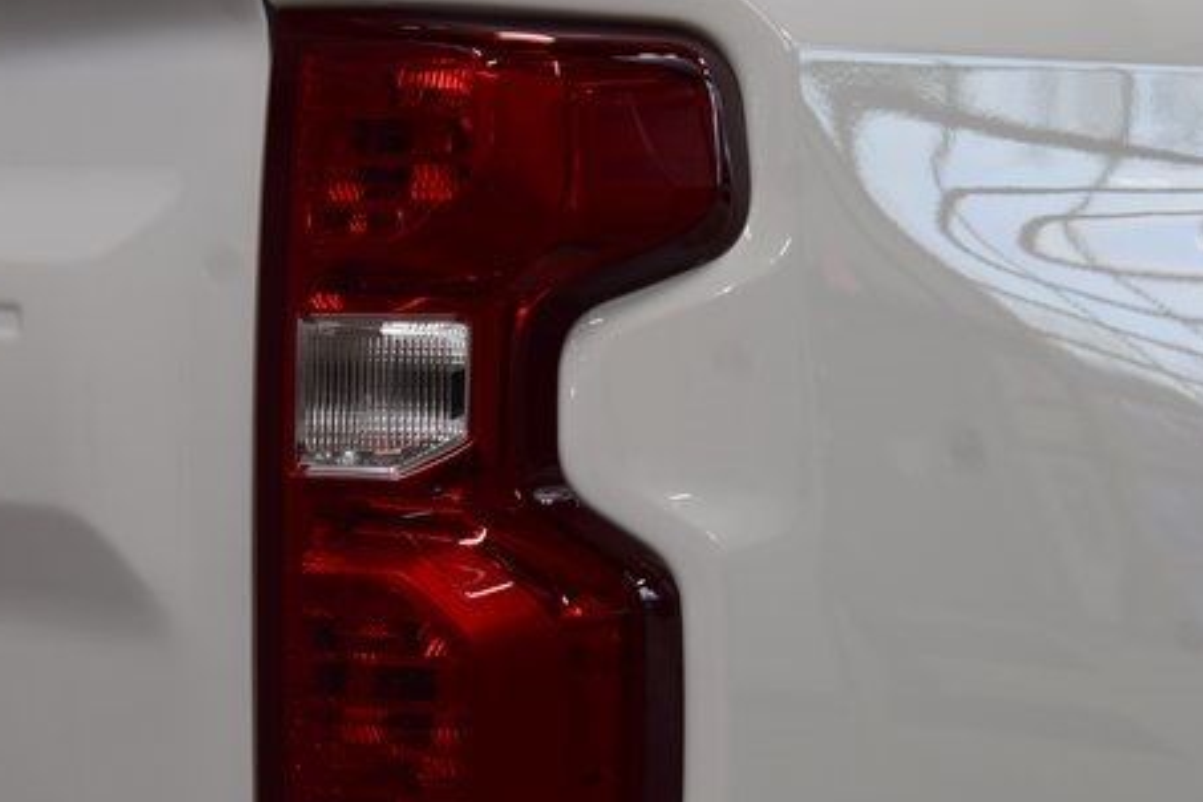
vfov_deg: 12.9
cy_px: 503
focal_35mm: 106
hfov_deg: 19.2
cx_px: 430
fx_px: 3542
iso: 400
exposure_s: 1/25
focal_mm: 50
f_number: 7.1
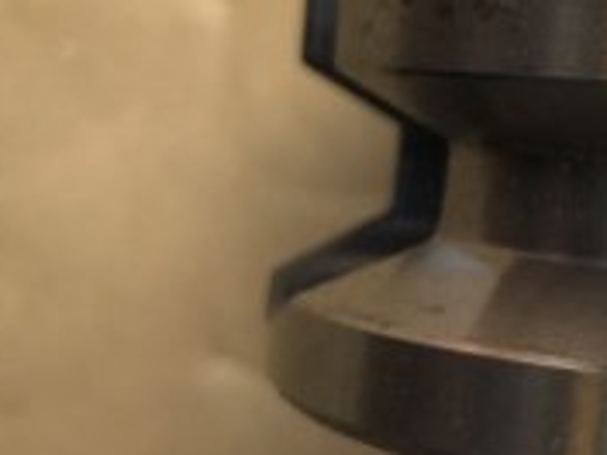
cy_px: -110
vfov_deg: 14.0
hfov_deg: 17.0
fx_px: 1789
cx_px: 969
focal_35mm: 102
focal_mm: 3.99
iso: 40
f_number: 1.8
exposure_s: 1/120
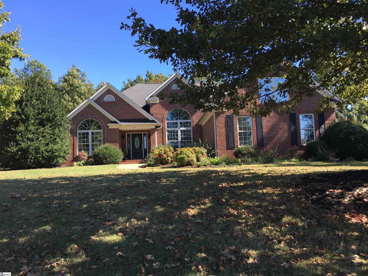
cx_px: 184
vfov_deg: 48.2
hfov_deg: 61.7
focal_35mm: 29
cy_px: 138
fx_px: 308
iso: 25
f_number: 2.2
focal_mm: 4.15
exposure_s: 1/398
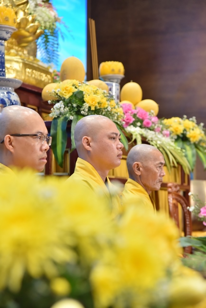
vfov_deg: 19.4
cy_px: 154
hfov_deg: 13.1
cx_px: 103
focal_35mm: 105
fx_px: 900
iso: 2000
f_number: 5
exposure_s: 1/125
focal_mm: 105
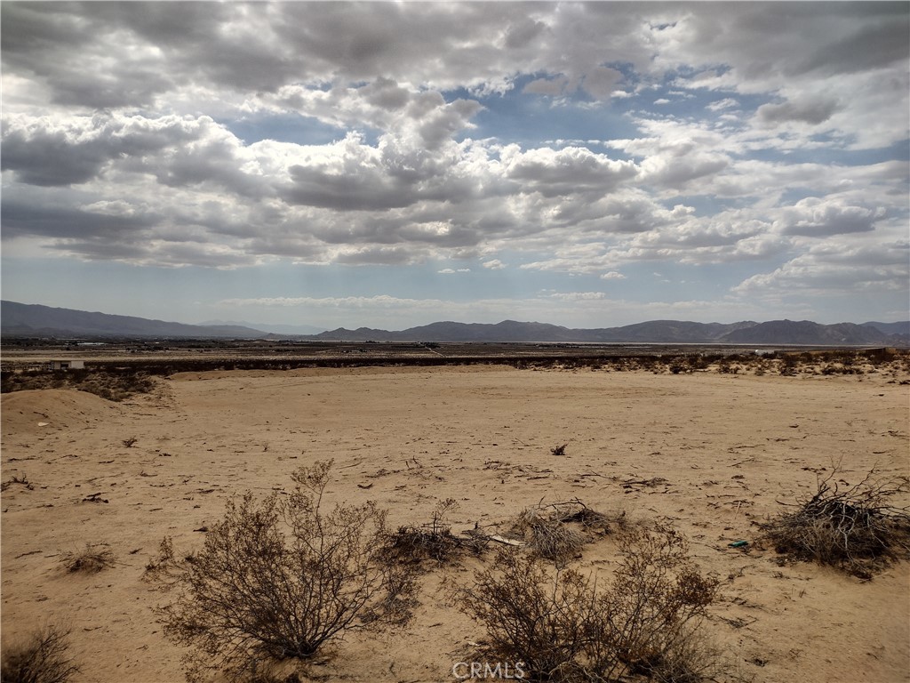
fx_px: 710
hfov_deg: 65.3
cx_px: 455
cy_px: 342
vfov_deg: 51.4
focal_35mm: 27
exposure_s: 1/4306
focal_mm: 4.71
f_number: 1.7
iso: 100
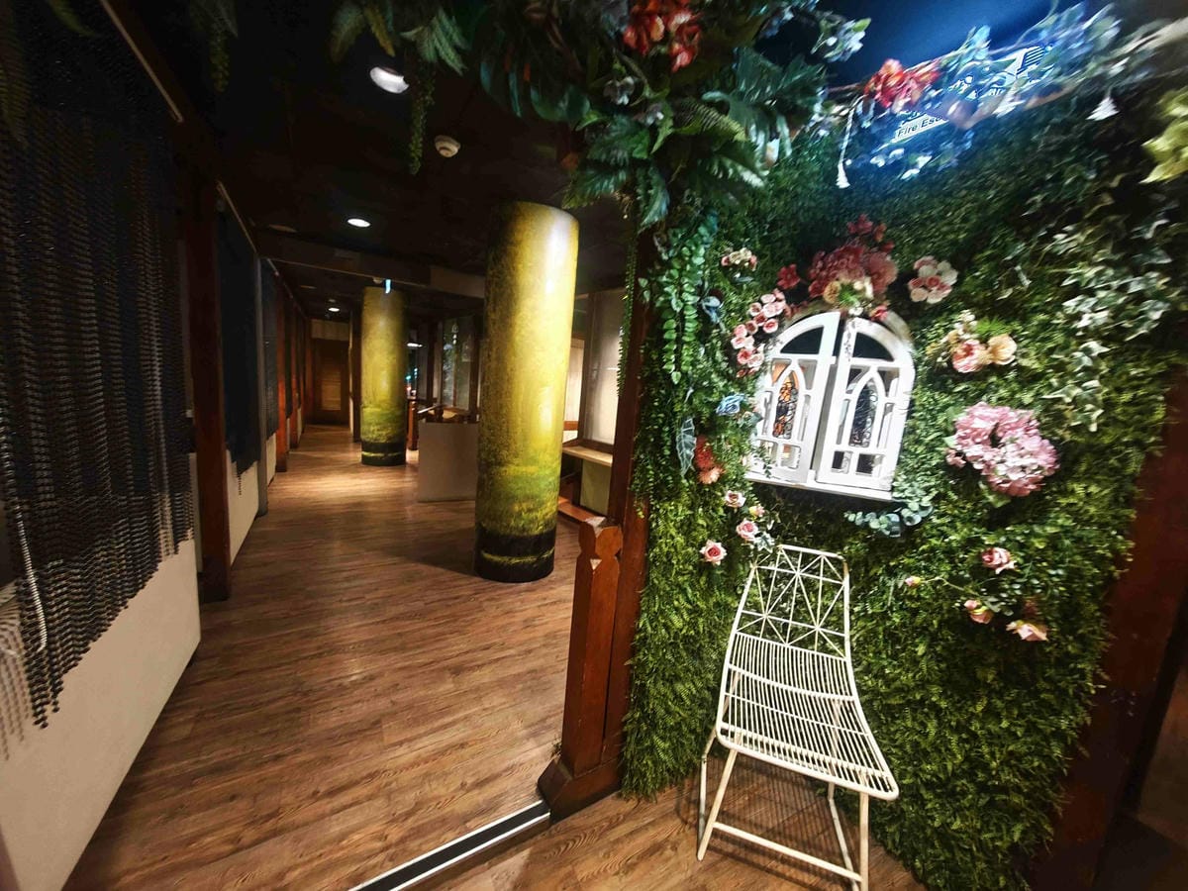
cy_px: 446
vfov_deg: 94.5
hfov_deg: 110.5
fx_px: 412
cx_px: 594
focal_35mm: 12
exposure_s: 1/17.1
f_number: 1.8
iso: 800
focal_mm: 2.03
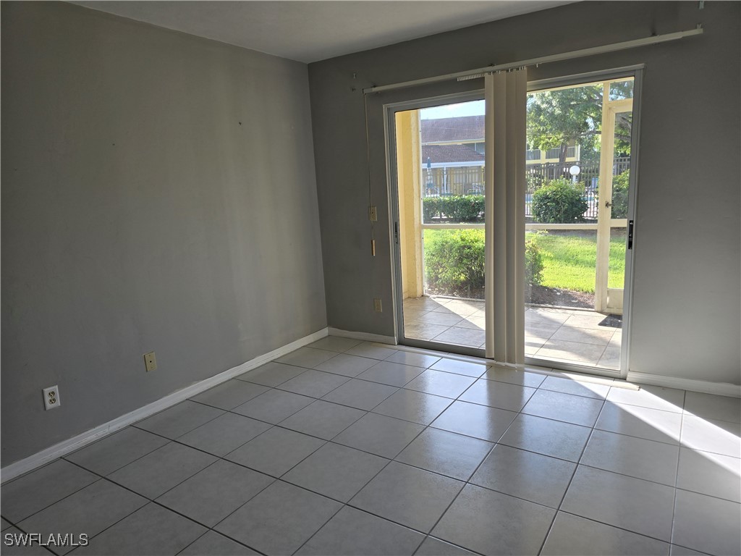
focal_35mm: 23
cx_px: 370
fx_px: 492
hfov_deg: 73.9
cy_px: 278
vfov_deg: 58.9
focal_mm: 6.3
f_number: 1.7
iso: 25
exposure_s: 1/180
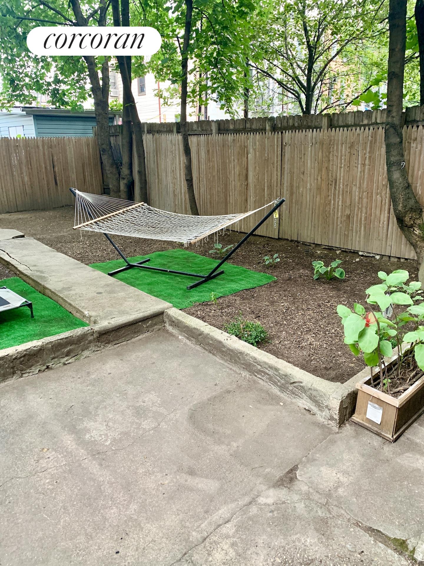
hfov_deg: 53.1
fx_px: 425
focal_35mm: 26
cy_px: 283
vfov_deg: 67.3
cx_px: 212
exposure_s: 1/60
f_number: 1.8
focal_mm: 4.25
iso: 250
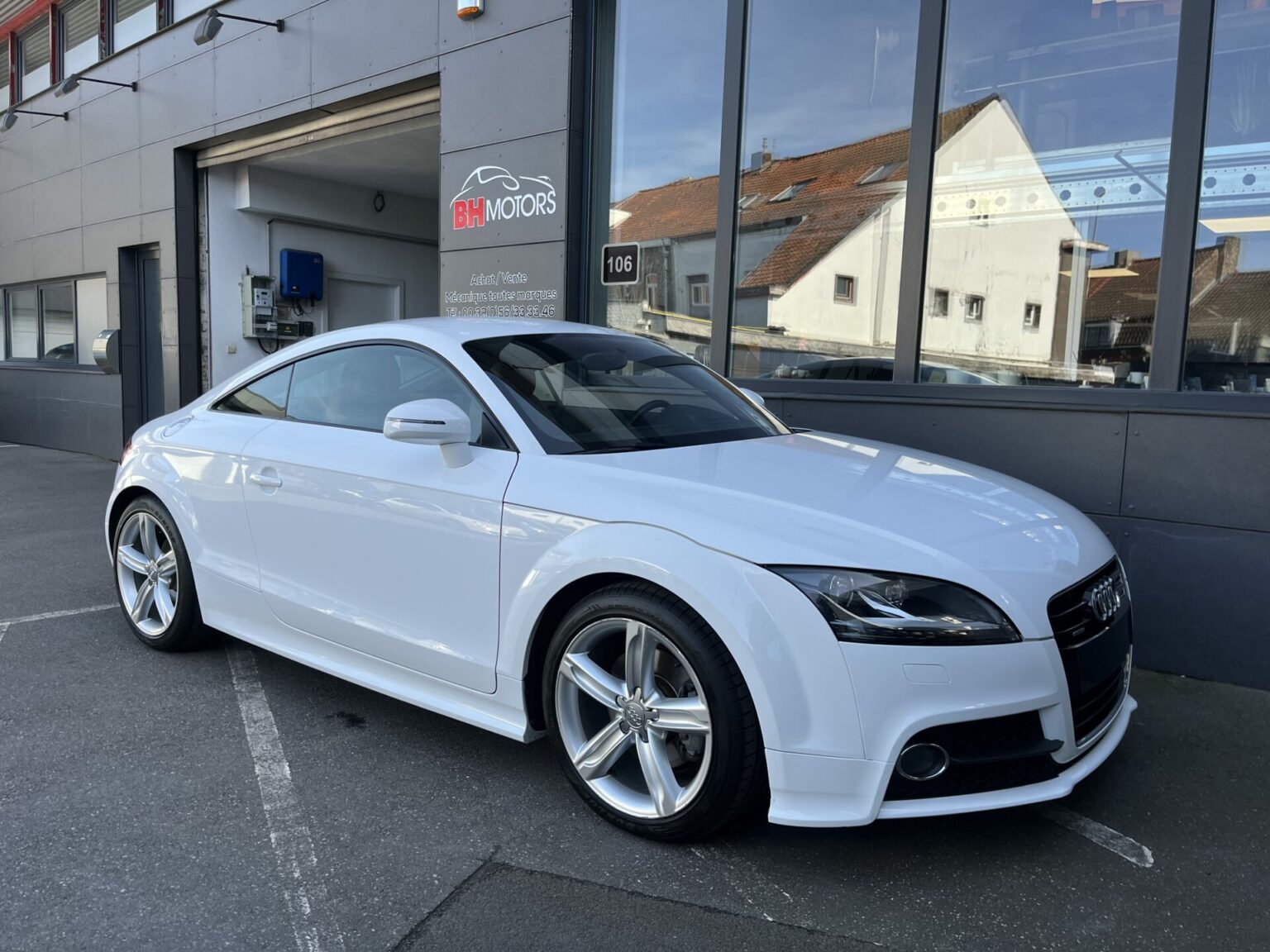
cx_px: 635
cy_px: 476
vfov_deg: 53.1
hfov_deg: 67.3
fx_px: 954
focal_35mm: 26
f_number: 1.6
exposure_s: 1/772
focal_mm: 5.1
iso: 50
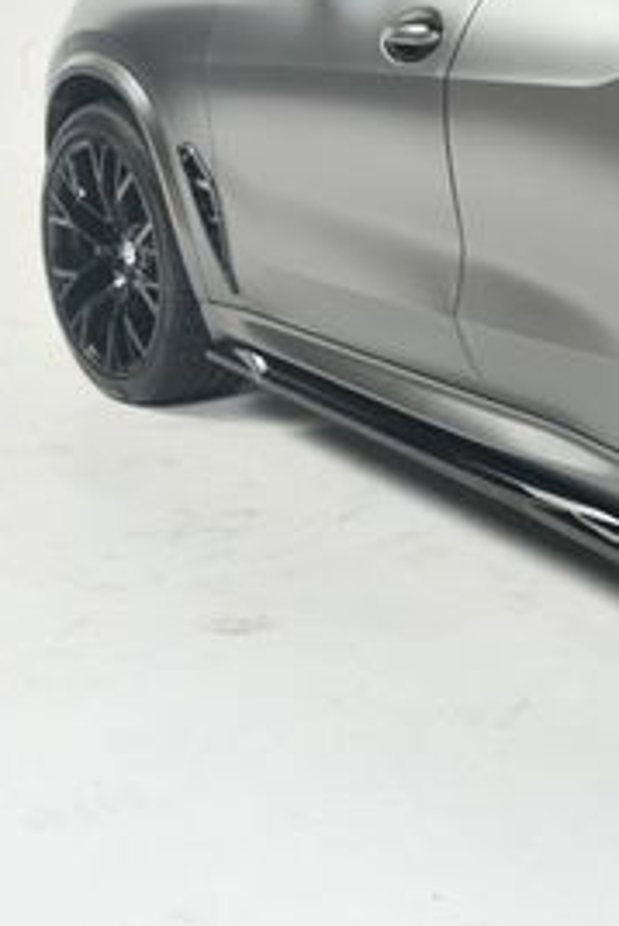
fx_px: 2215
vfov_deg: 23.4
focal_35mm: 86
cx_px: 1069
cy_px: 218
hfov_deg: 14.3
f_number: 9
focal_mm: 24
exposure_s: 1/160
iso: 100
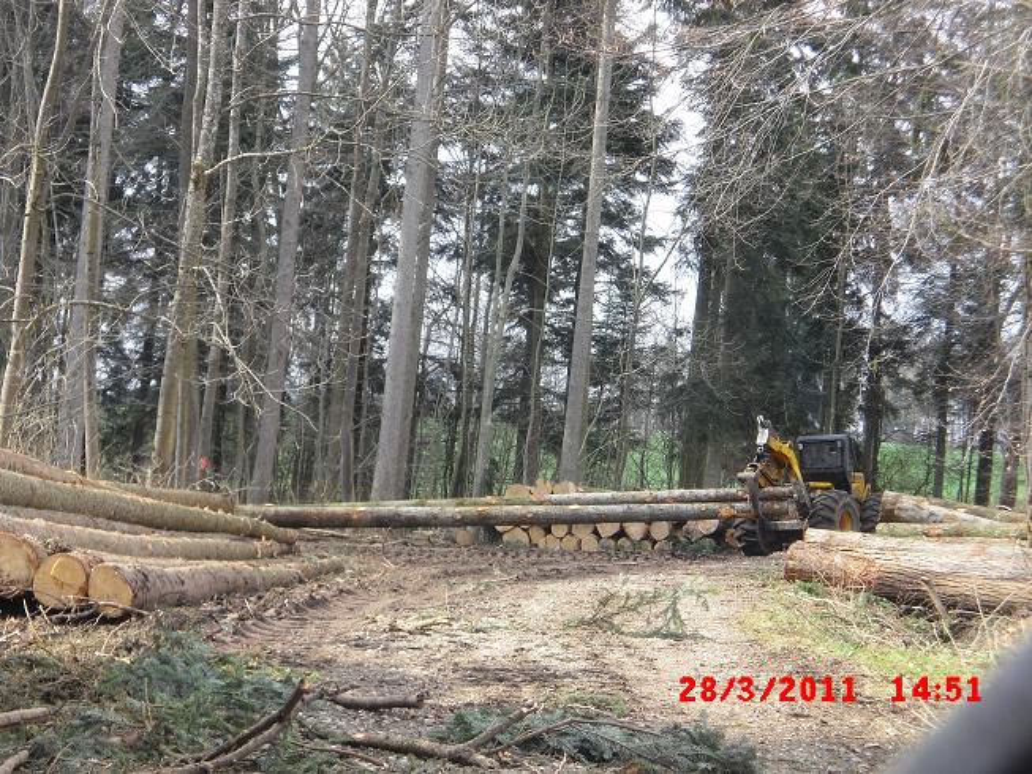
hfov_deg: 29.0
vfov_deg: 21.9
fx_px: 1998
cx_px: 516
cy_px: 387
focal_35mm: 67
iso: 100
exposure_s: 1/125
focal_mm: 11.16
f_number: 4.3
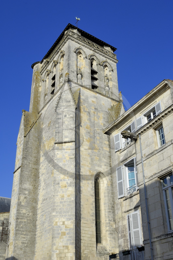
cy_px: 130
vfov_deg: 46.5
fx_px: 304
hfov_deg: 31.8
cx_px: 86
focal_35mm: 42
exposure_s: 1/160
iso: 100
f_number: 11
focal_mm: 28
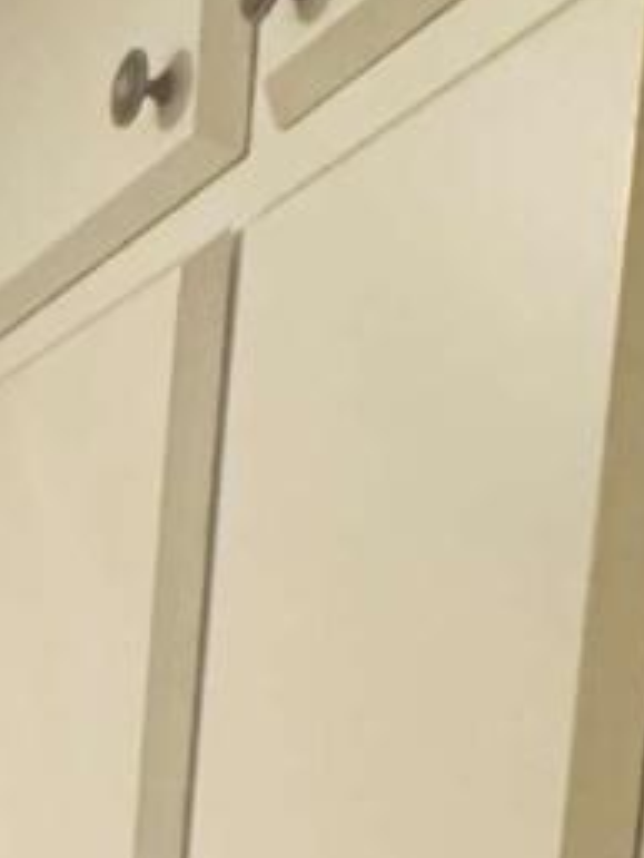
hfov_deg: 13.3
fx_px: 2156
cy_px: 1309
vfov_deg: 19.4
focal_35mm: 87
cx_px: -838
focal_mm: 2.22
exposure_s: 1/60
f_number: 2.2
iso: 320
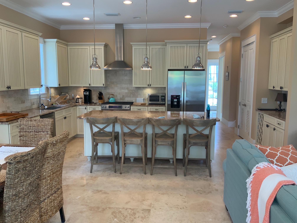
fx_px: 249
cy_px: 112
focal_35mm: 29
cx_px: 148
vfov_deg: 48.2
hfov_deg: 61.7
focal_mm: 3
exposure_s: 1/60
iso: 50
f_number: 1.8
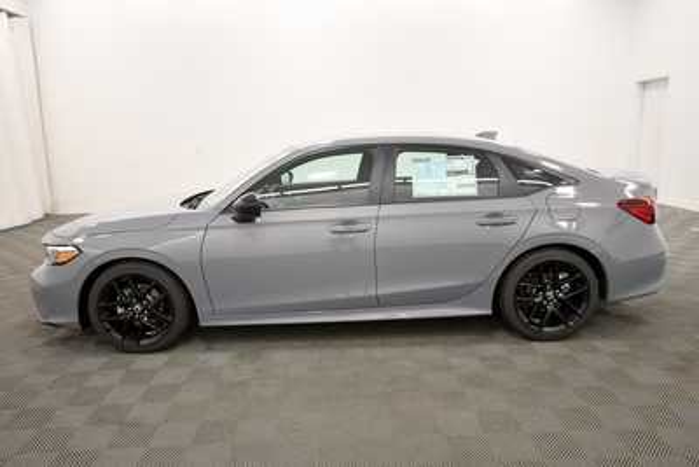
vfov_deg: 51.3
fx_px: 486
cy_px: 234
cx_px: 350
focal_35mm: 25
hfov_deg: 71.5
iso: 800
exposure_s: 1/125
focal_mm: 17
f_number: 5.3
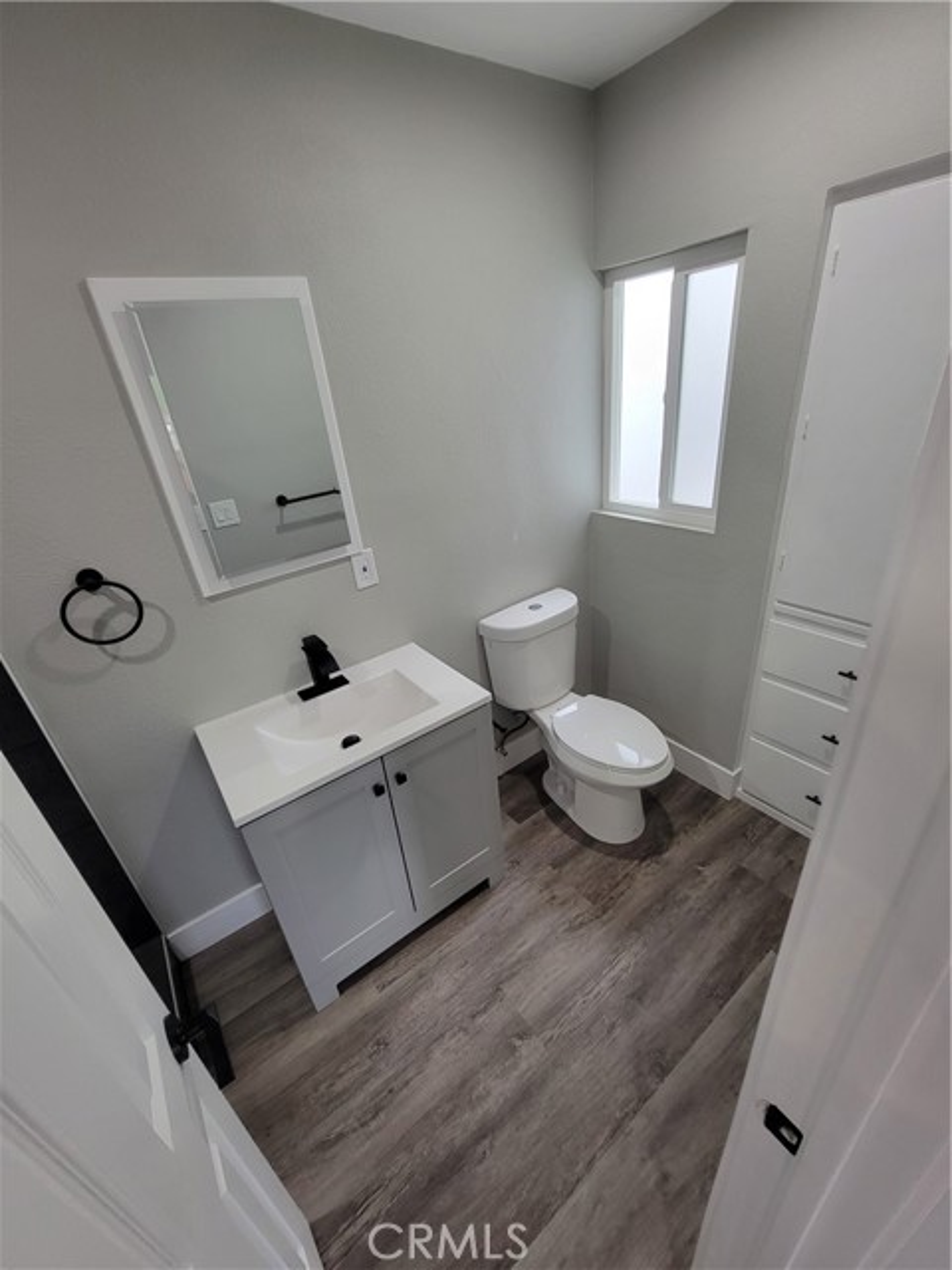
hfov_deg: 89.9
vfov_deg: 106.2
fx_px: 477
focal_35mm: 13
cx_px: 476
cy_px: 635
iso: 125
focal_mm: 2.2
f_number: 2.2
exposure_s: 1/60
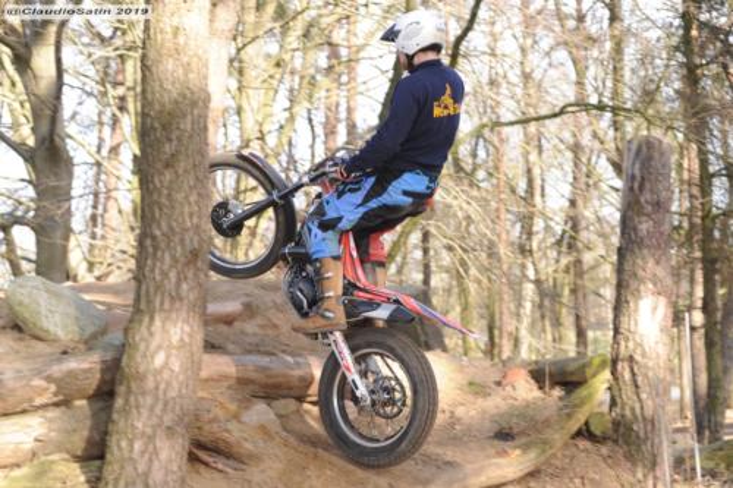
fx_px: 1628
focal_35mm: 80
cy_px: 244
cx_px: 366
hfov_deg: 25.4
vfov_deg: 17.1
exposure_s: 1/125
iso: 250
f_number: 5.6
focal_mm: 80
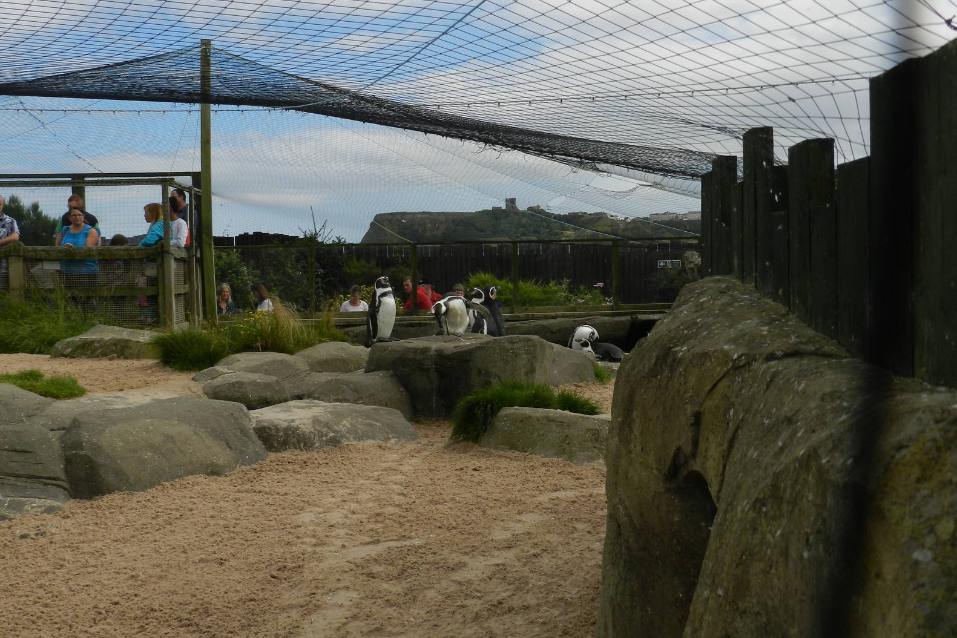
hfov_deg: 48.5
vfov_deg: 33.4
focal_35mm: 40
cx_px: 474
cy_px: 347
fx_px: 1063
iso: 160
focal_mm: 6.7
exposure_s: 1/1500
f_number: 4
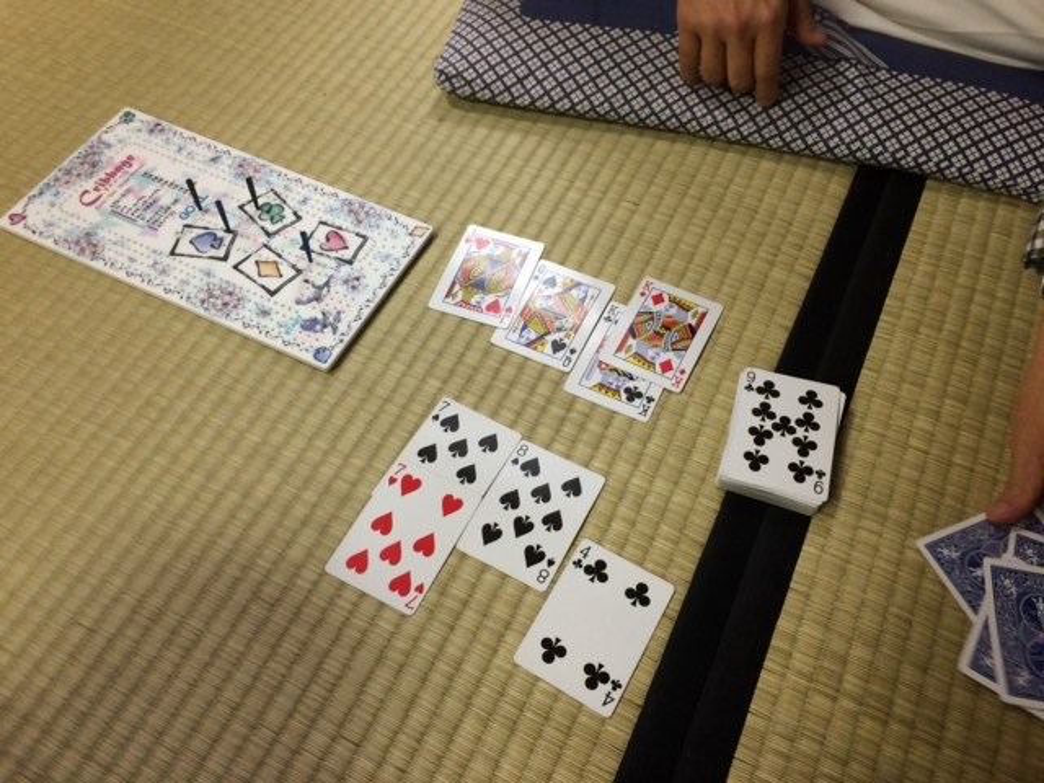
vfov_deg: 48.2
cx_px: 522
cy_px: 392
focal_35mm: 29
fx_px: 875
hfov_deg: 61.7
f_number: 2.2
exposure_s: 1/30
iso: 80
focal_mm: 4.15
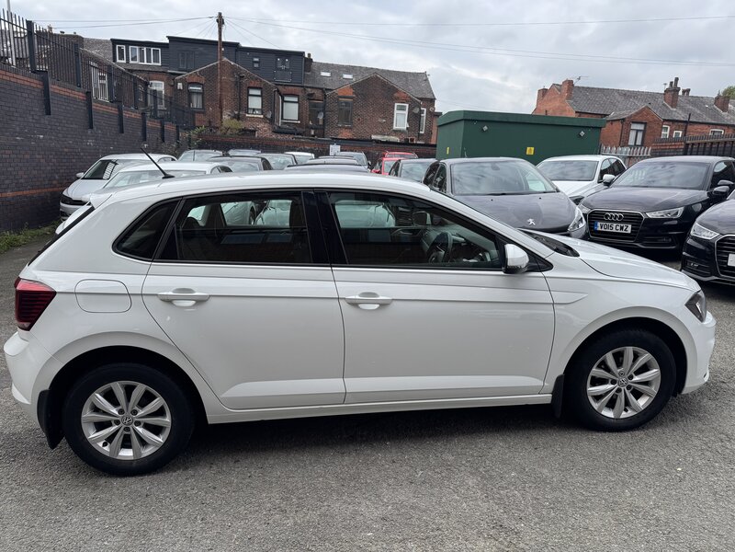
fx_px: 510
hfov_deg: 71.6
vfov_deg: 56.8
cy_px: 276
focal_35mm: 24
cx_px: 368
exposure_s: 1/1425
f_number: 1.78
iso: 80
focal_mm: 6.76
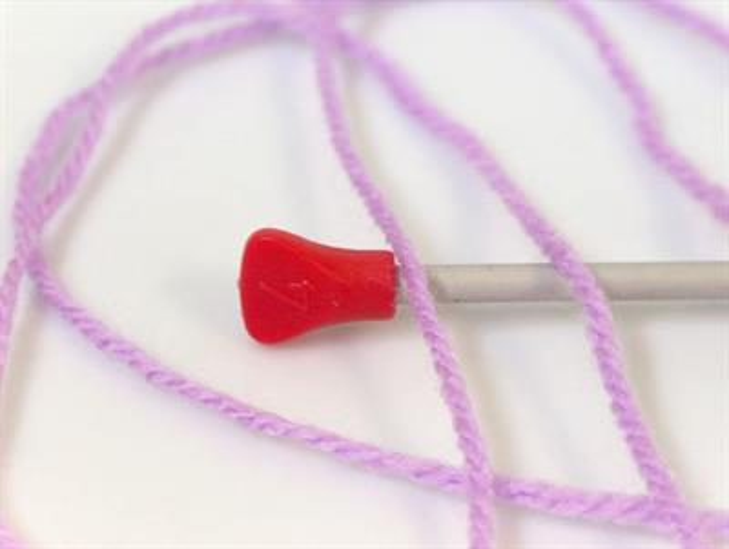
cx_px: 364
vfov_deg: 12.8
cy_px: 274
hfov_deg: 17.0
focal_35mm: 116
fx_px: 2446
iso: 200
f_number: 3
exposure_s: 1/37.6
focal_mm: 23.76
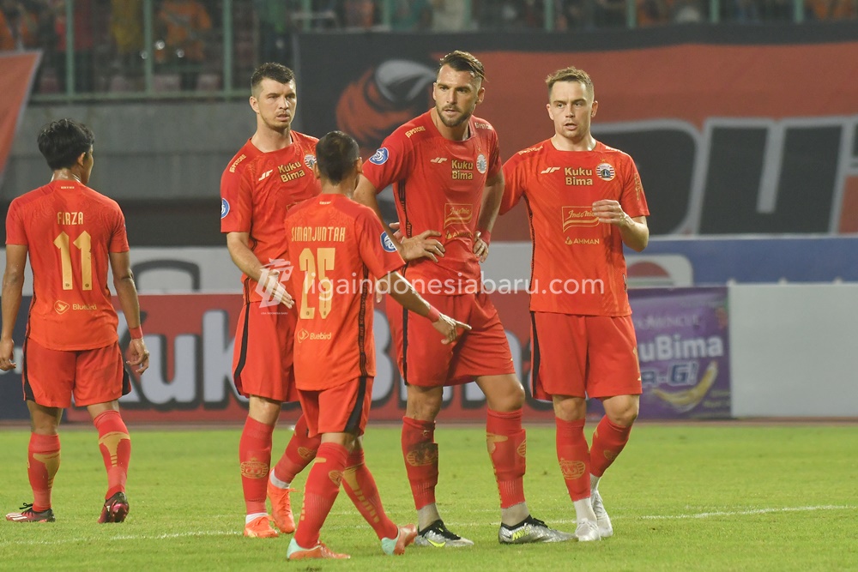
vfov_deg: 3.4
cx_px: 429
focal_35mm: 400
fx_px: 9534
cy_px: 286
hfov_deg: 5.2
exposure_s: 1/640
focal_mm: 200
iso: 1000
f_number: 3.5
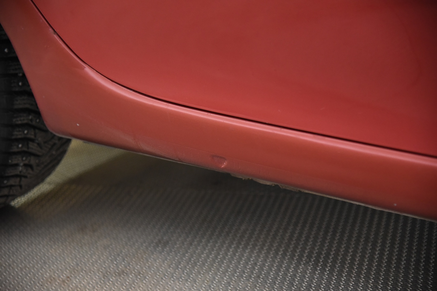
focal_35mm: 82
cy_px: 146
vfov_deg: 16.7
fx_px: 996
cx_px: 218
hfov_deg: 24.8
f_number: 4
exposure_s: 1/80
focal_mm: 82
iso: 4000
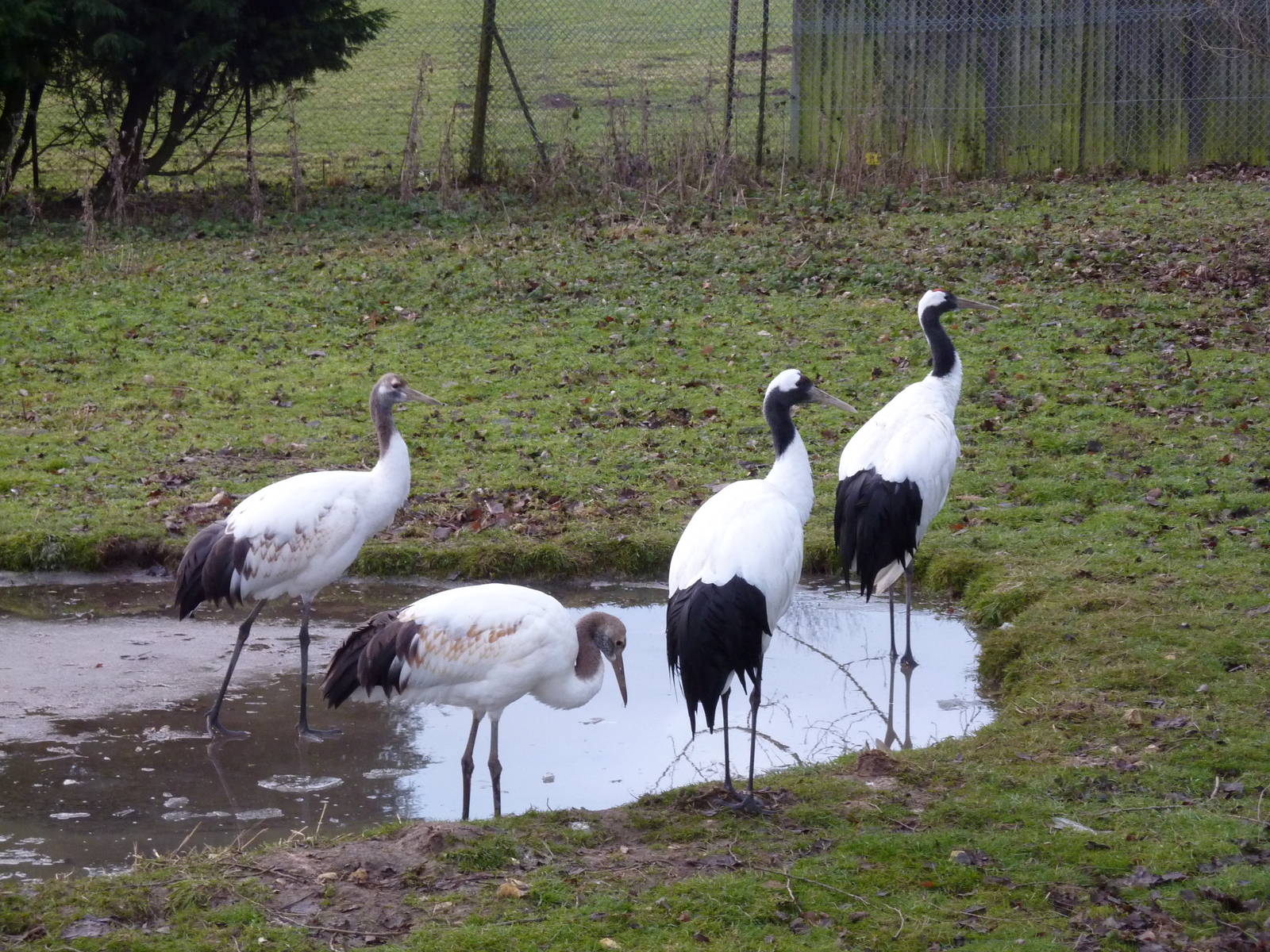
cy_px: 476
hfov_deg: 15.4
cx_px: 635
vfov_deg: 11.6
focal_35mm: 128
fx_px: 4696
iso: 320
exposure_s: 1/50
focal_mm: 21
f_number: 4.4
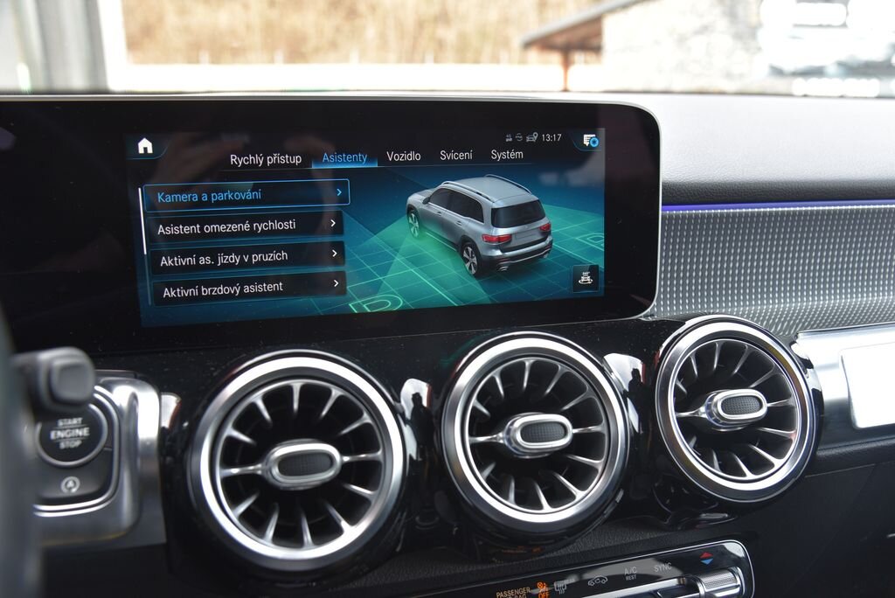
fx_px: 771
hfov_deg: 60.3
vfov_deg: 42.4
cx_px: 448
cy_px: 299
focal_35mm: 31
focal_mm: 31
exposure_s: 1/100
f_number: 5
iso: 500
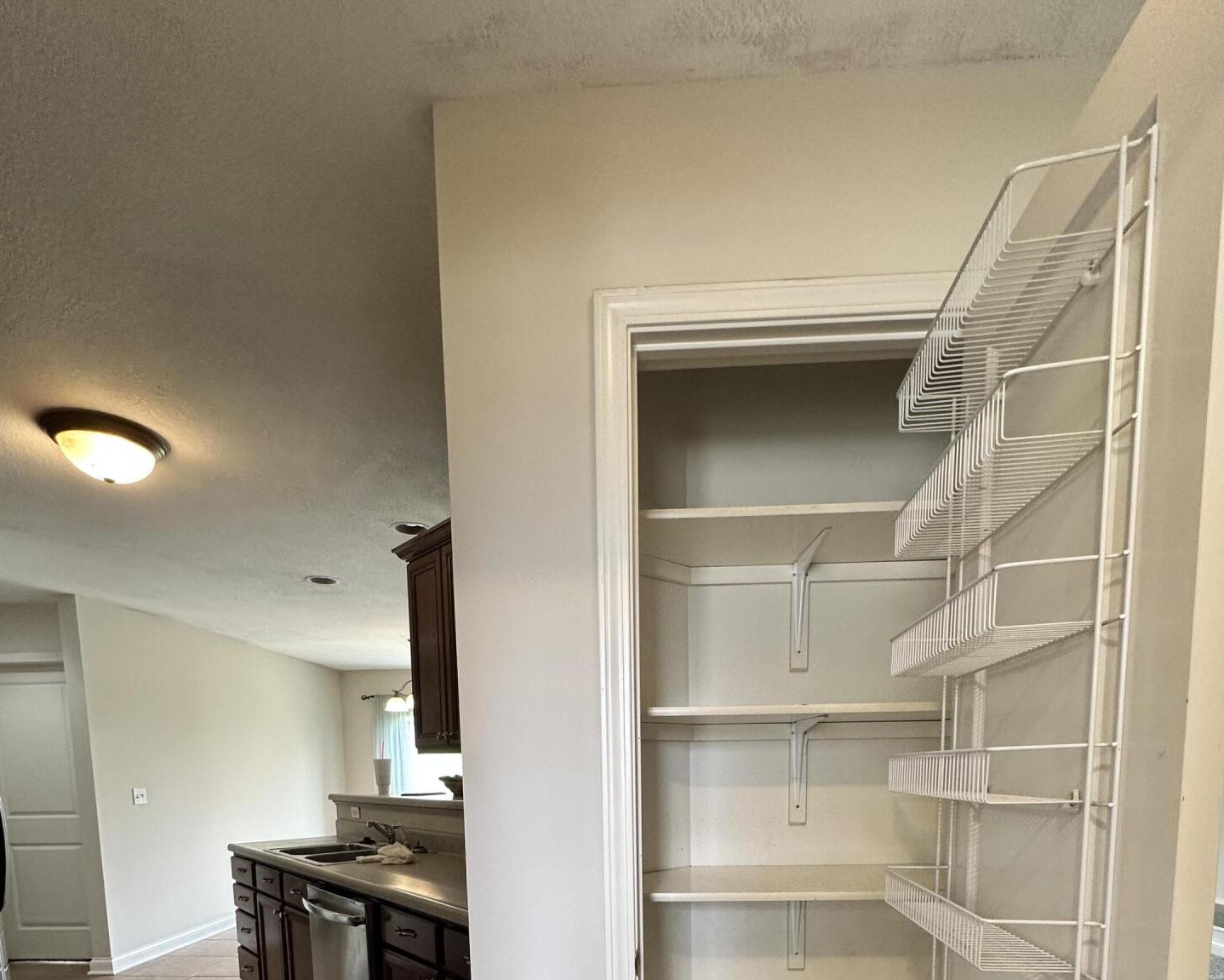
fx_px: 688
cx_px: 621
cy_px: 838
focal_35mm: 19
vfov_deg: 62.2
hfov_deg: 83.3
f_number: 2.2
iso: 200
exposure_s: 1/120
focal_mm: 2.22
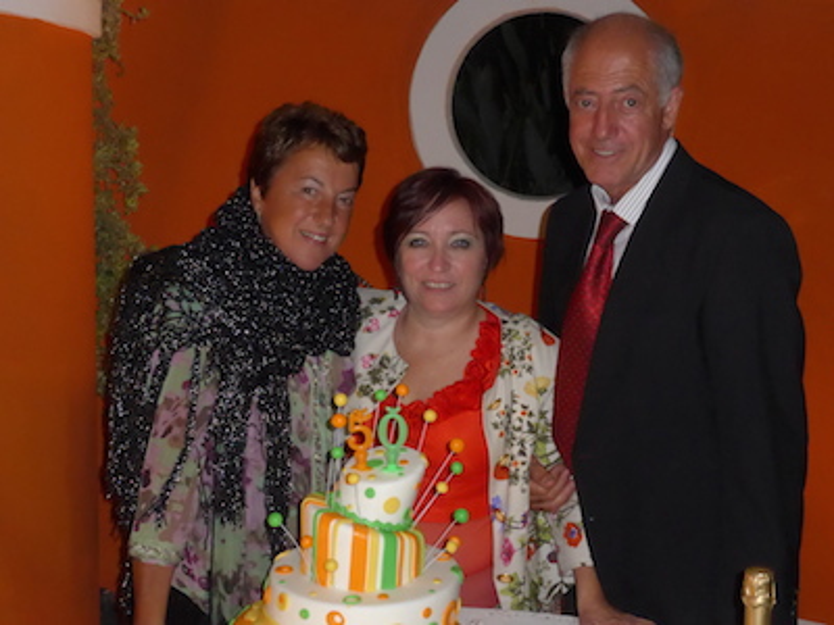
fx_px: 1349
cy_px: 312
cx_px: 417
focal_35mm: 56
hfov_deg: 34.3
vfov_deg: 26.1
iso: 1600
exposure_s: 1/60
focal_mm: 12
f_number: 8
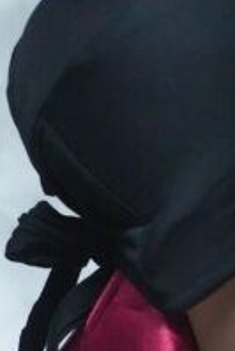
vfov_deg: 5.4
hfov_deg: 3.6
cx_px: 189
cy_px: 258
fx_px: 3704
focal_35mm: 379
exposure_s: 1/160
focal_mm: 96
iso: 8000
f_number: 5.6
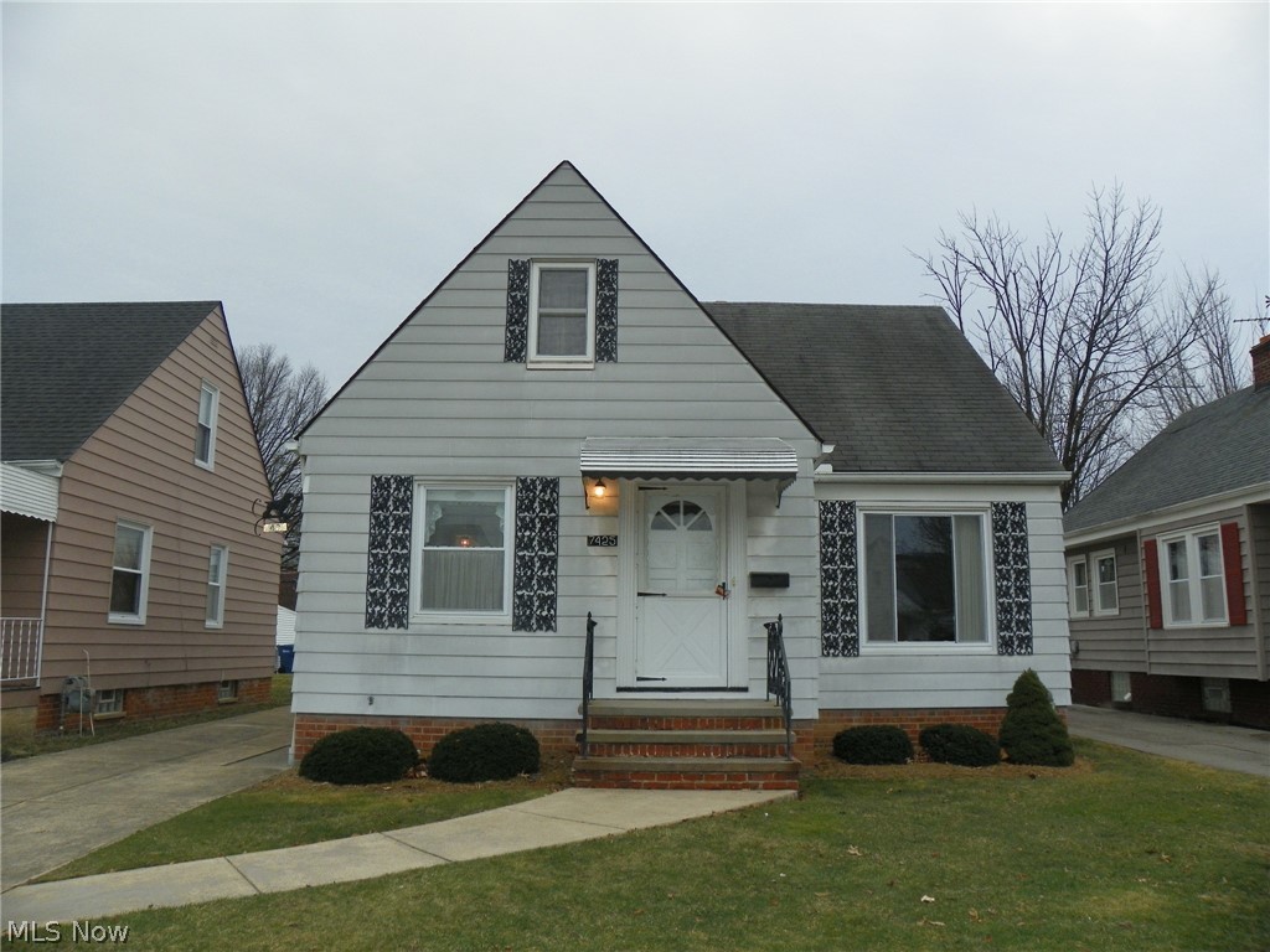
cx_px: 635
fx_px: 954
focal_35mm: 26
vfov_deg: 53.1
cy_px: 476
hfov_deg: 67.3
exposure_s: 1/250
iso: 64
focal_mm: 4.6
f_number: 4
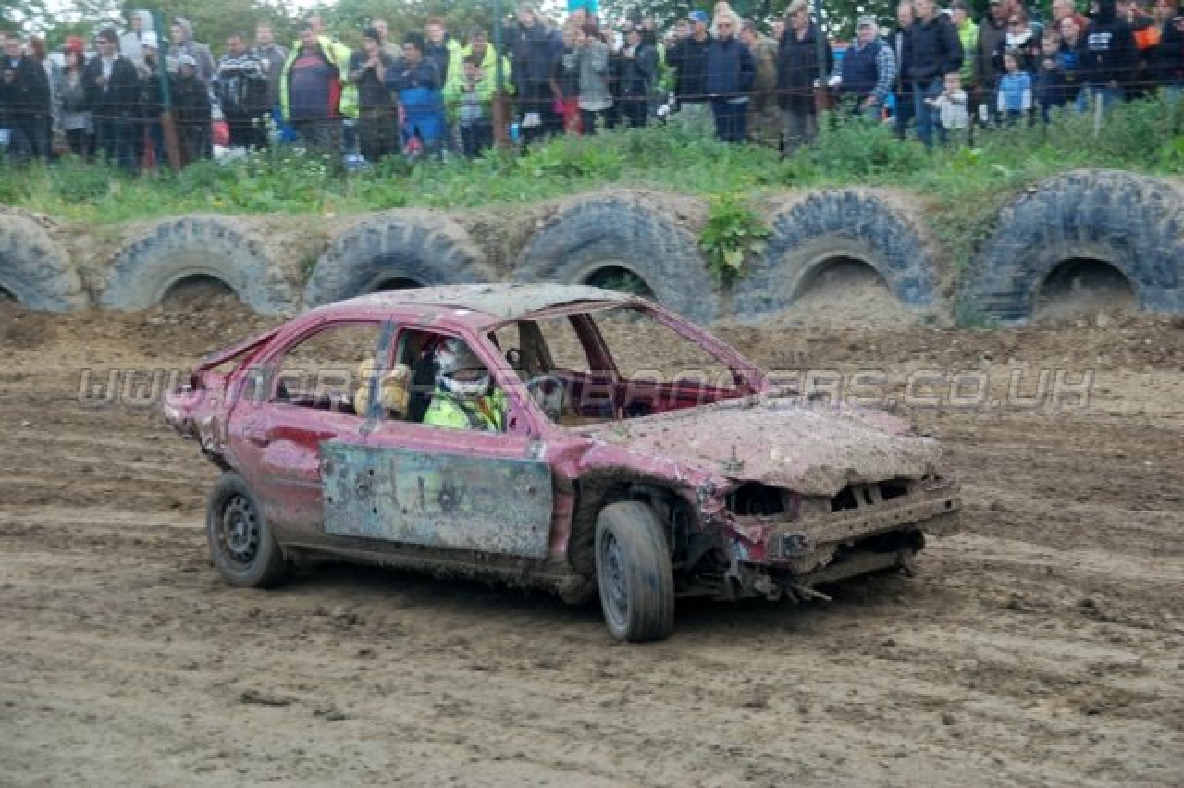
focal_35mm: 98
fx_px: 3205
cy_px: 394
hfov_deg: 20.9
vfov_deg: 14.0
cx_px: 592
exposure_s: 1/500
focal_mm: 65
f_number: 5.3
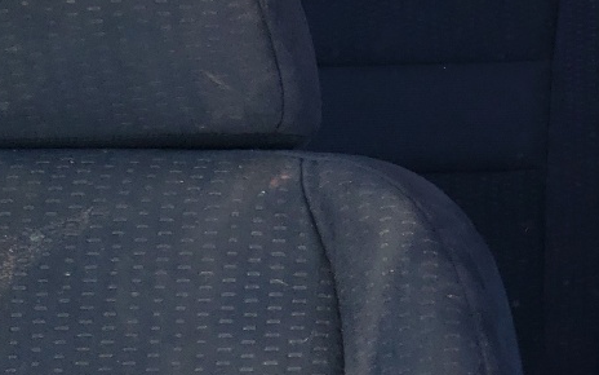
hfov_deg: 20.3
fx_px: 1551
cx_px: 746
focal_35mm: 95
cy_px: -3
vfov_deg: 13.6
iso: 50
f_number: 1.5
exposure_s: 1/139
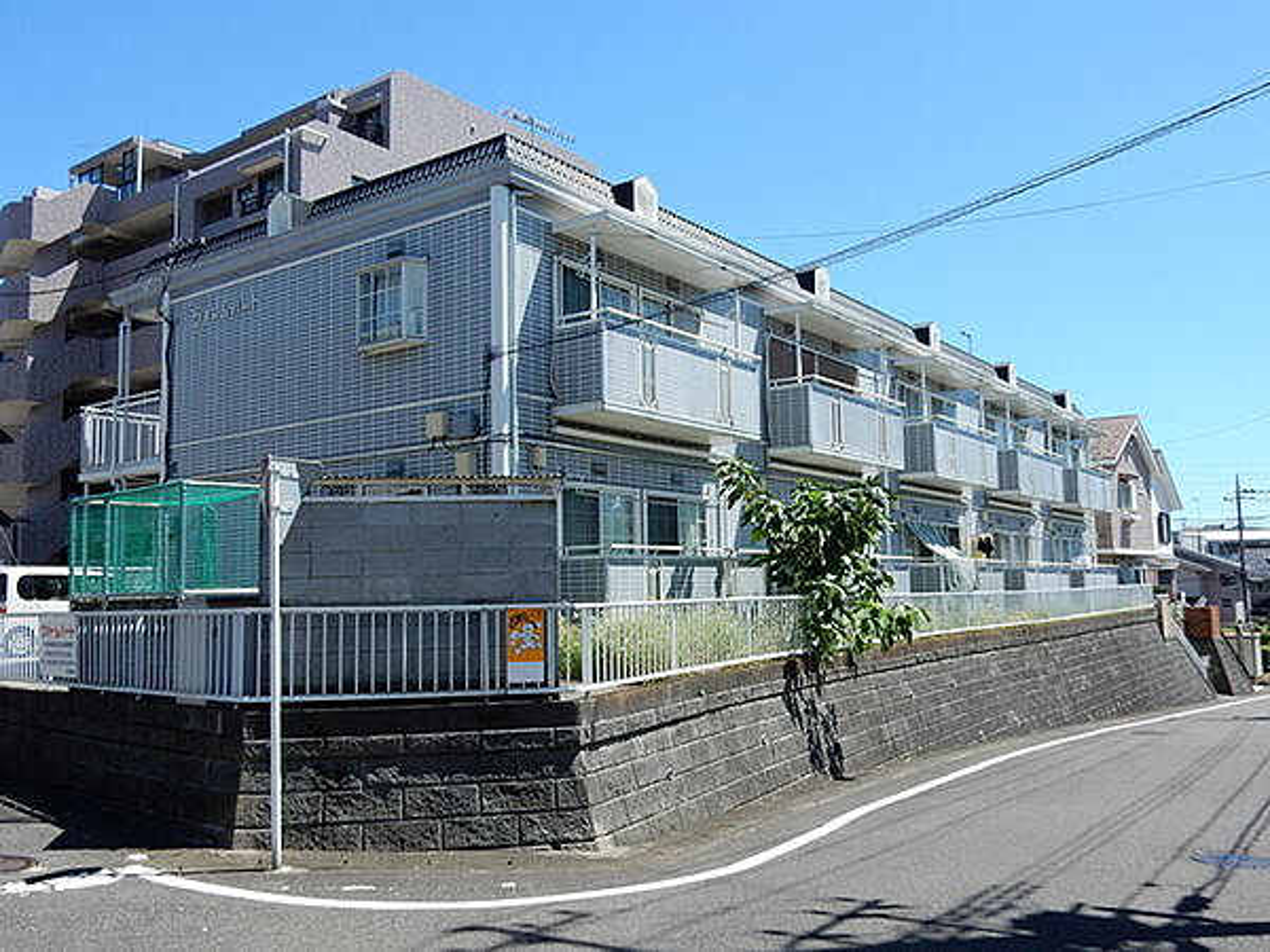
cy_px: 476
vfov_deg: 46.8
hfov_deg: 60.0
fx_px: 1101
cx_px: 635
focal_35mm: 30
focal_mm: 5.4
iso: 125
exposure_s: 1/800
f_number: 4
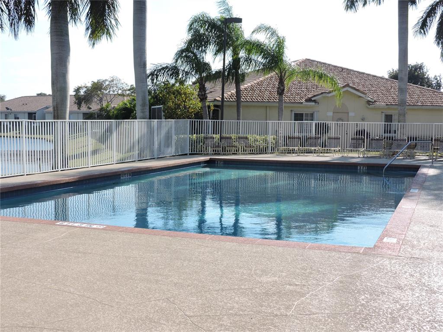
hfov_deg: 40.4
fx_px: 601
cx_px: 222
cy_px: 166
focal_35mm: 47
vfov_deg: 30.9
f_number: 3.5
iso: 100
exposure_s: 1/640
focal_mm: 8.4
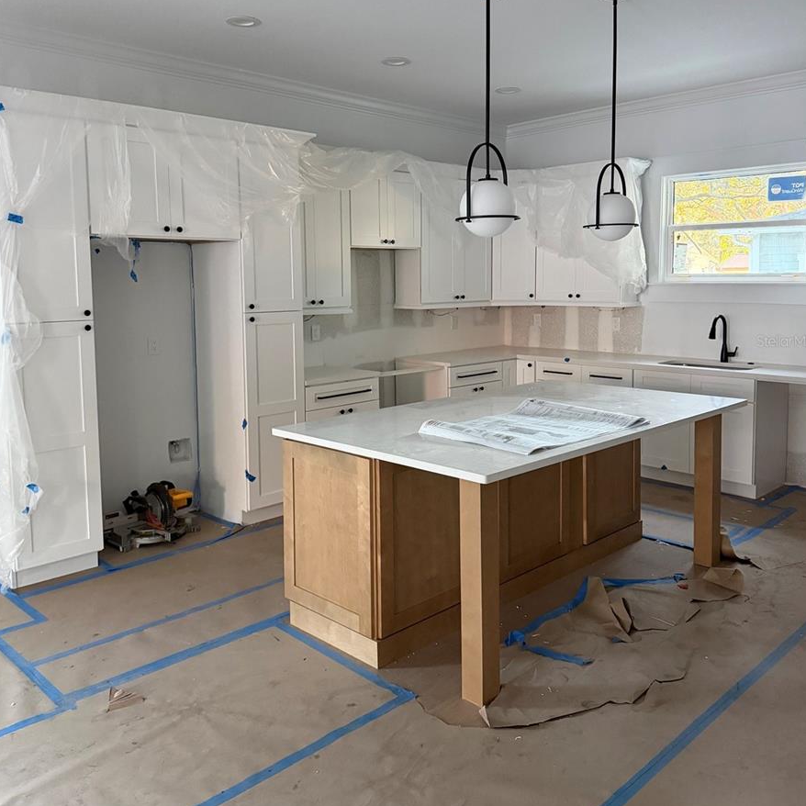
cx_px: 409
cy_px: 341
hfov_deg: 55.6
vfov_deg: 55.4
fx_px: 764
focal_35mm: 29
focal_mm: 6.76
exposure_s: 1/60
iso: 800
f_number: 1.78
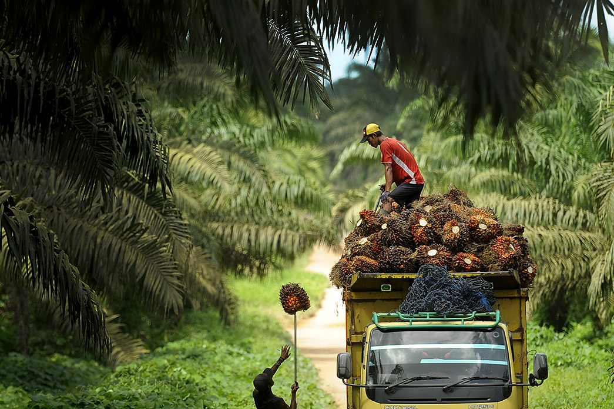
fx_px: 3408
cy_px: 204
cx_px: 307
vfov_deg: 6.9
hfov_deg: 10.3
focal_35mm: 200
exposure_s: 1/1600
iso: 320
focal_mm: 200
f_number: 2.8
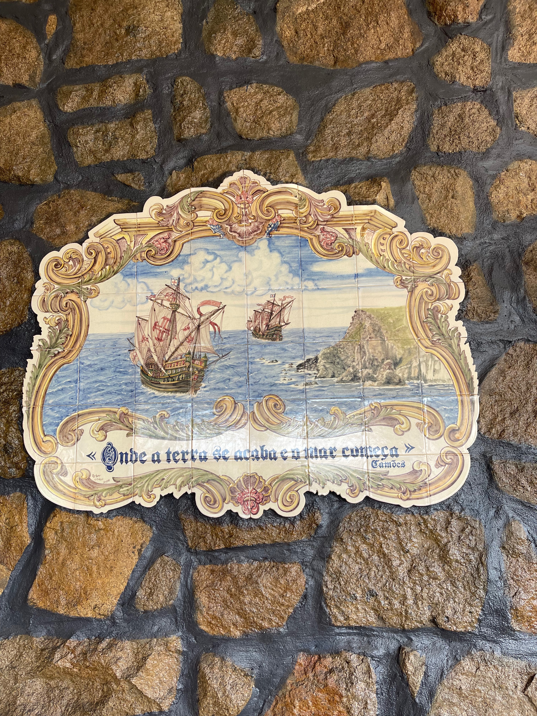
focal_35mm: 26
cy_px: 358
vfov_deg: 67.3
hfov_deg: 53.1
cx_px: 268
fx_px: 538
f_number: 1.6
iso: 50
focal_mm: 5.1
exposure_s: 1/121
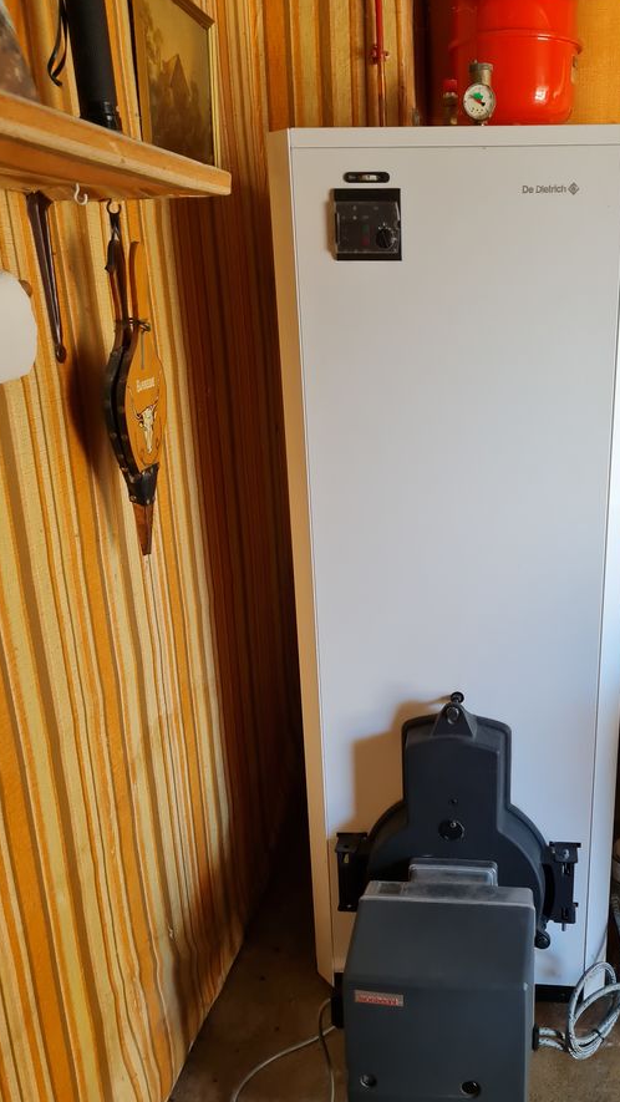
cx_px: 447
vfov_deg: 61.0
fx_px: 935
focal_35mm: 32
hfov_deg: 36.0
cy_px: 589
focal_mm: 5.4
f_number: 1.8
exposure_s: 1/100
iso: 320
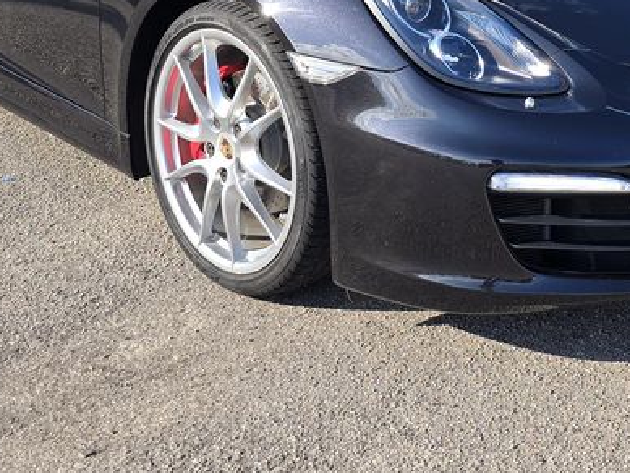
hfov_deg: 27.2
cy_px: -112
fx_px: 1293
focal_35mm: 71
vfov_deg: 19.4
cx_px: 429
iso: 12
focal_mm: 6.3
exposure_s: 1/322
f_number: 1.7
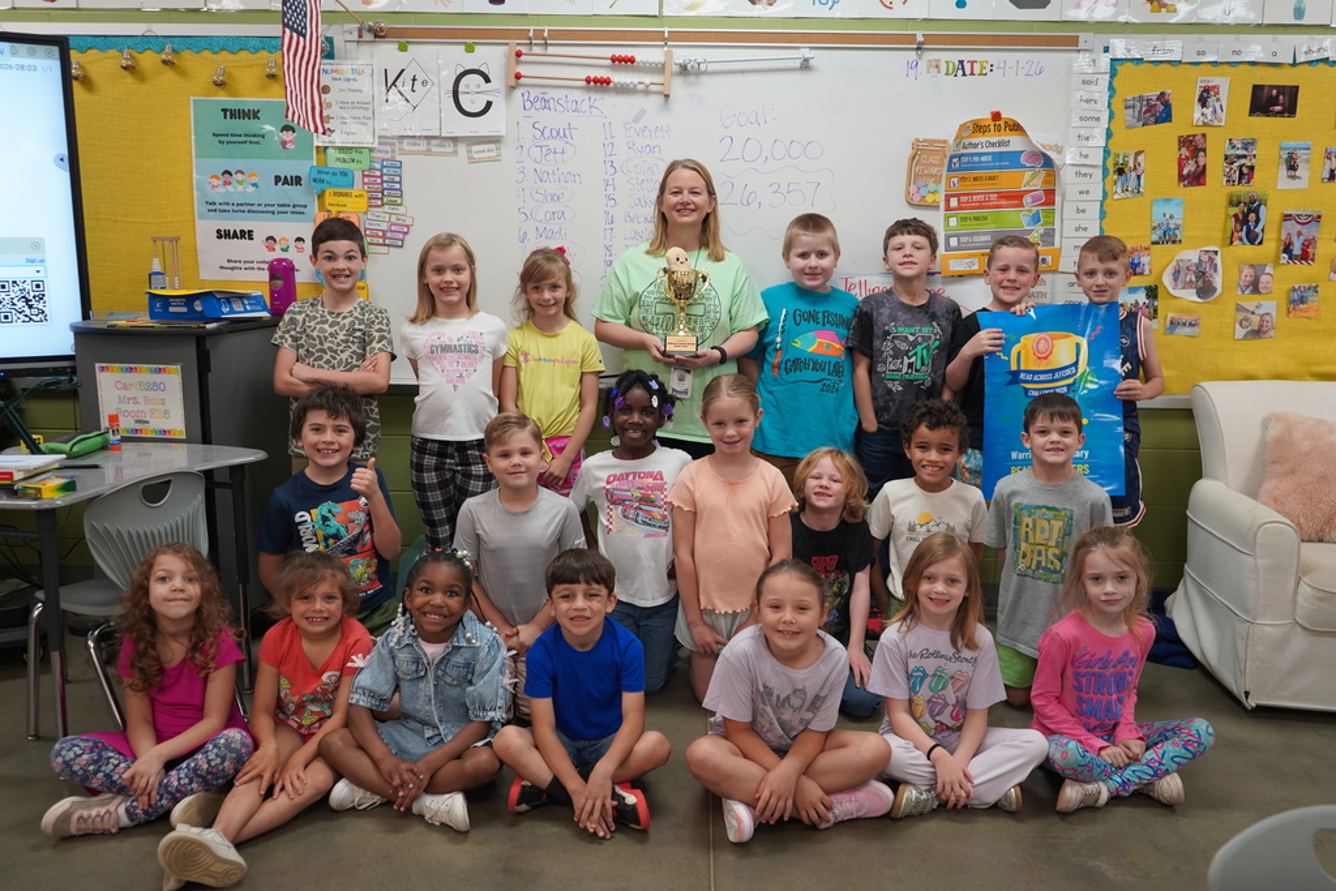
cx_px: 668
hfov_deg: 61.9
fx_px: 1113
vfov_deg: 43.6
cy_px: 446
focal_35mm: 30
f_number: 4
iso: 1250
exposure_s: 1/160
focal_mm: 30
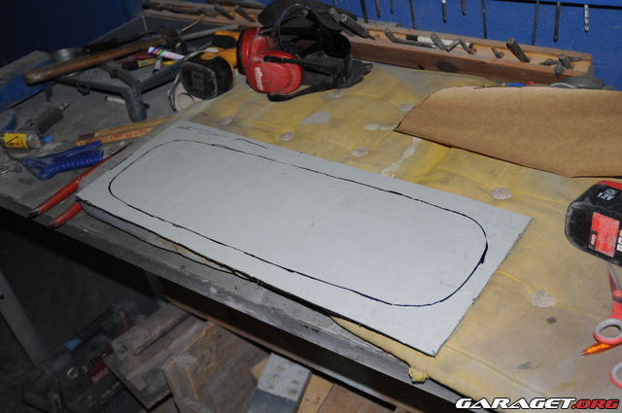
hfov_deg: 48.0
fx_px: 699
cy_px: 206
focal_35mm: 40
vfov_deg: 32.9
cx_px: 311
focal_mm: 27
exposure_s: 1/60
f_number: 3.8
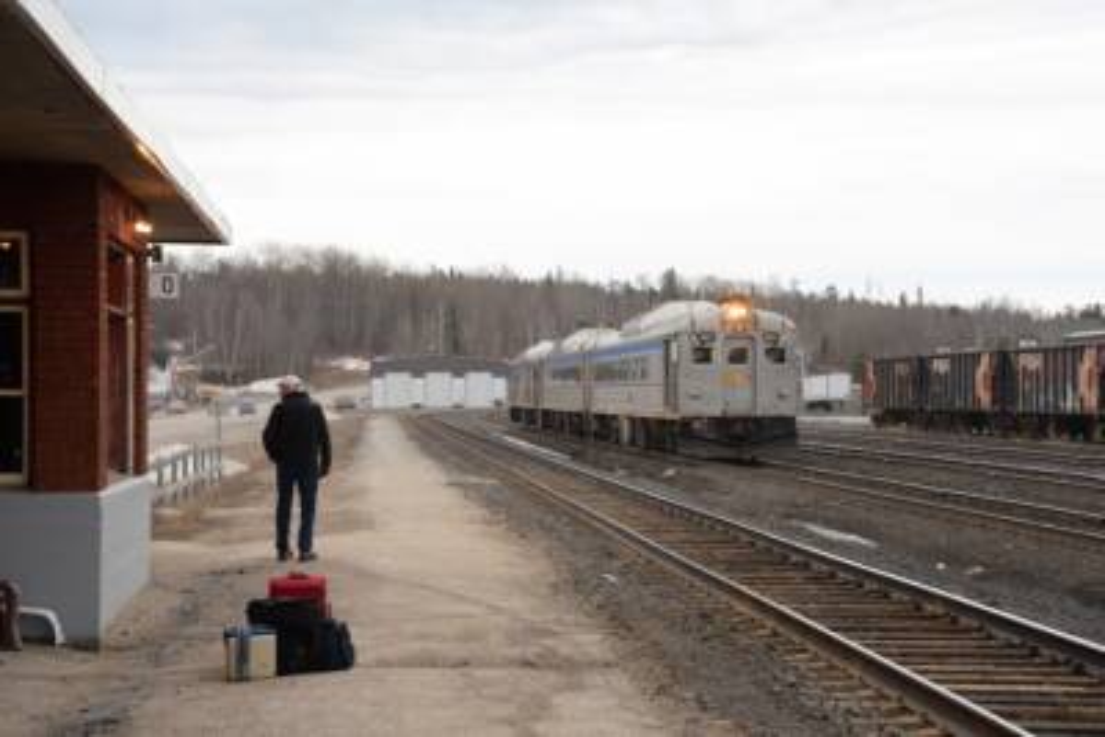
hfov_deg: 26.0
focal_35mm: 78
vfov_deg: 17.5
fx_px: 2395
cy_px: 368
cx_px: 552
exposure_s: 1/400
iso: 2000
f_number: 6.3
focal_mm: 78
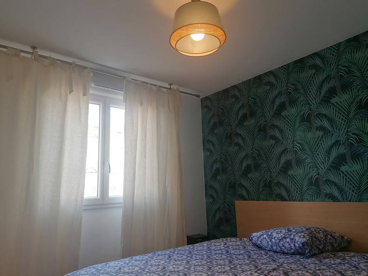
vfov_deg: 51.3
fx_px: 287
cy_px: 138
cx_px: 184
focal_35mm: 27
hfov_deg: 65.3
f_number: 1.8
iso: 80
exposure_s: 1/120
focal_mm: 4.75
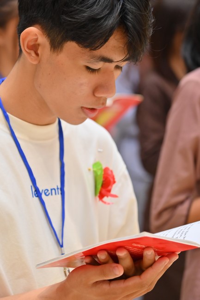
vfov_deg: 17.1
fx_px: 1000
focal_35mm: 120
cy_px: 150
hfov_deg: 11.4
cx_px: 100
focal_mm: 120
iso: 1250
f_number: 4.5
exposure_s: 1/100
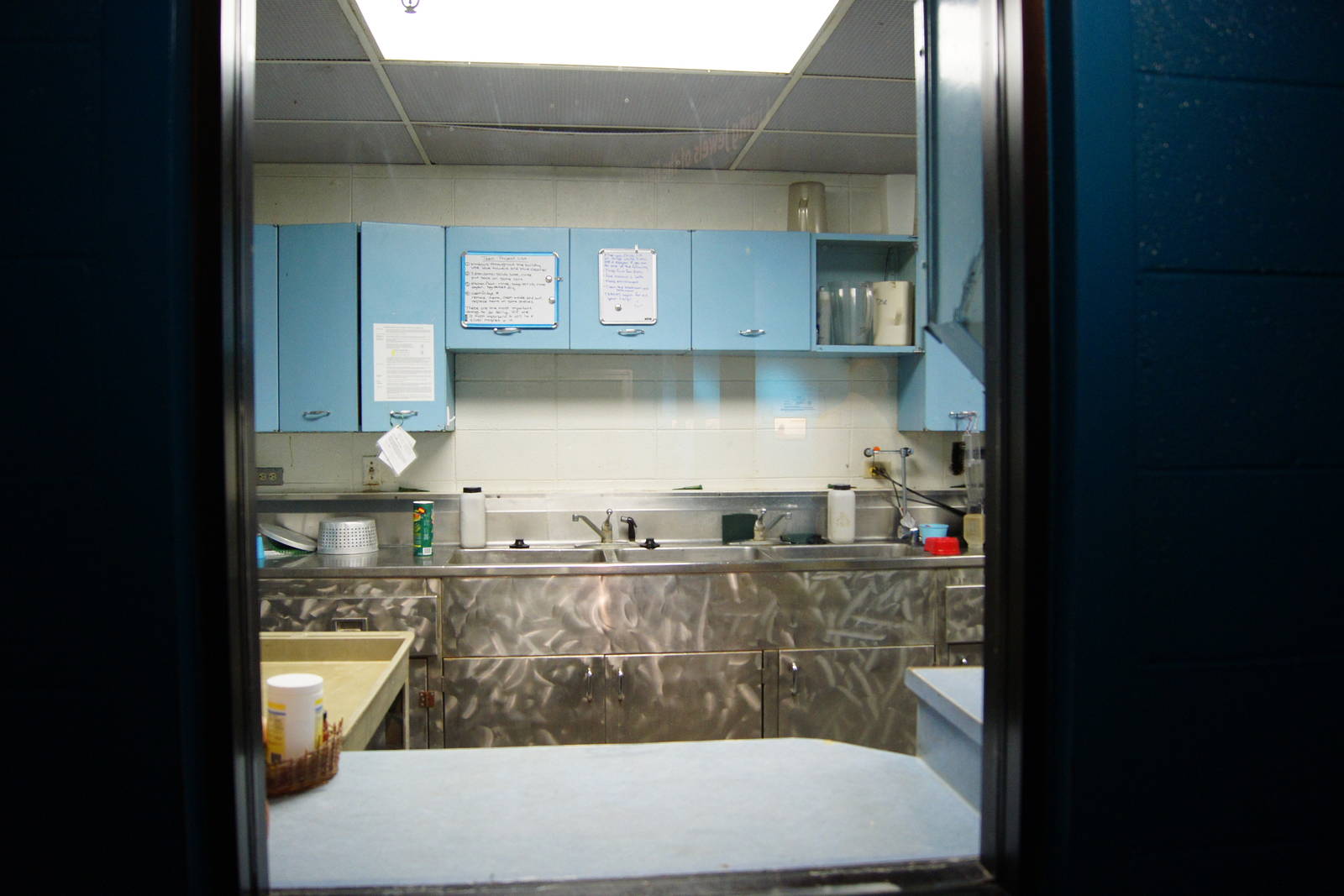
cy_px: 448
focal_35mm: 27
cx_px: 672
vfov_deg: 47.9
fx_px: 1008
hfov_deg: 67.4
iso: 1000
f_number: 3.5
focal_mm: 18
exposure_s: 1/30
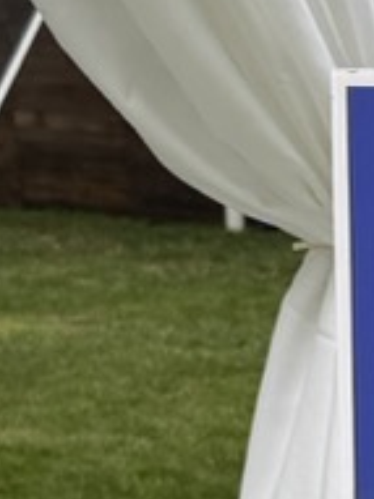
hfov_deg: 8.5
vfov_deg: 12.1
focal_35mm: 161
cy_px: 562
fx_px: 2322
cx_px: 858
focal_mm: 6.76
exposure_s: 1/379
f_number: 1.78
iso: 100
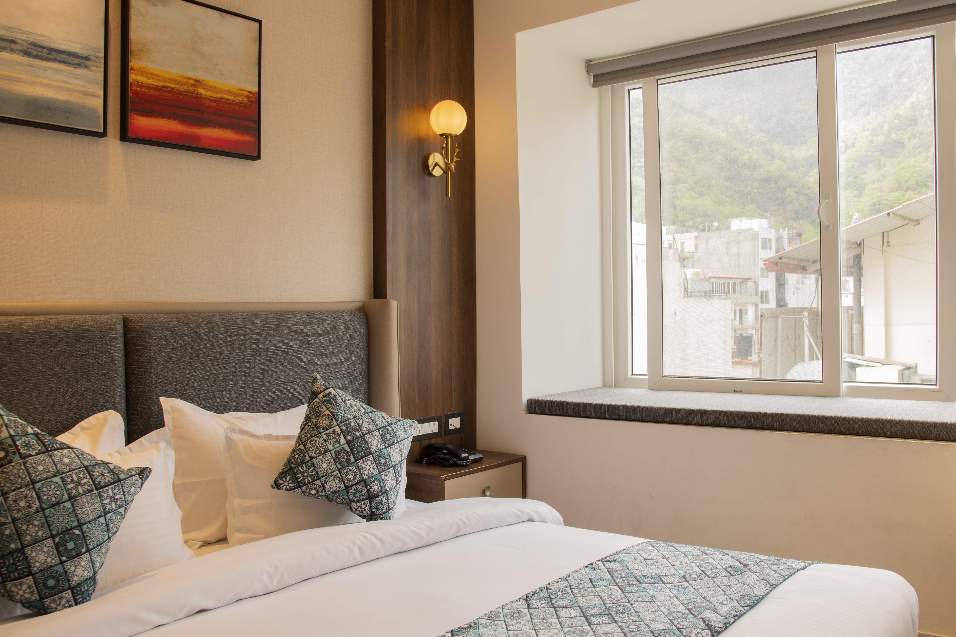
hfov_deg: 61.9
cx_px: 512
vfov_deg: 43.6
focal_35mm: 30
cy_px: 329
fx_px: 797
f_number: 8
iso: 125
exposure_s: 1/13
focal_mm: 24
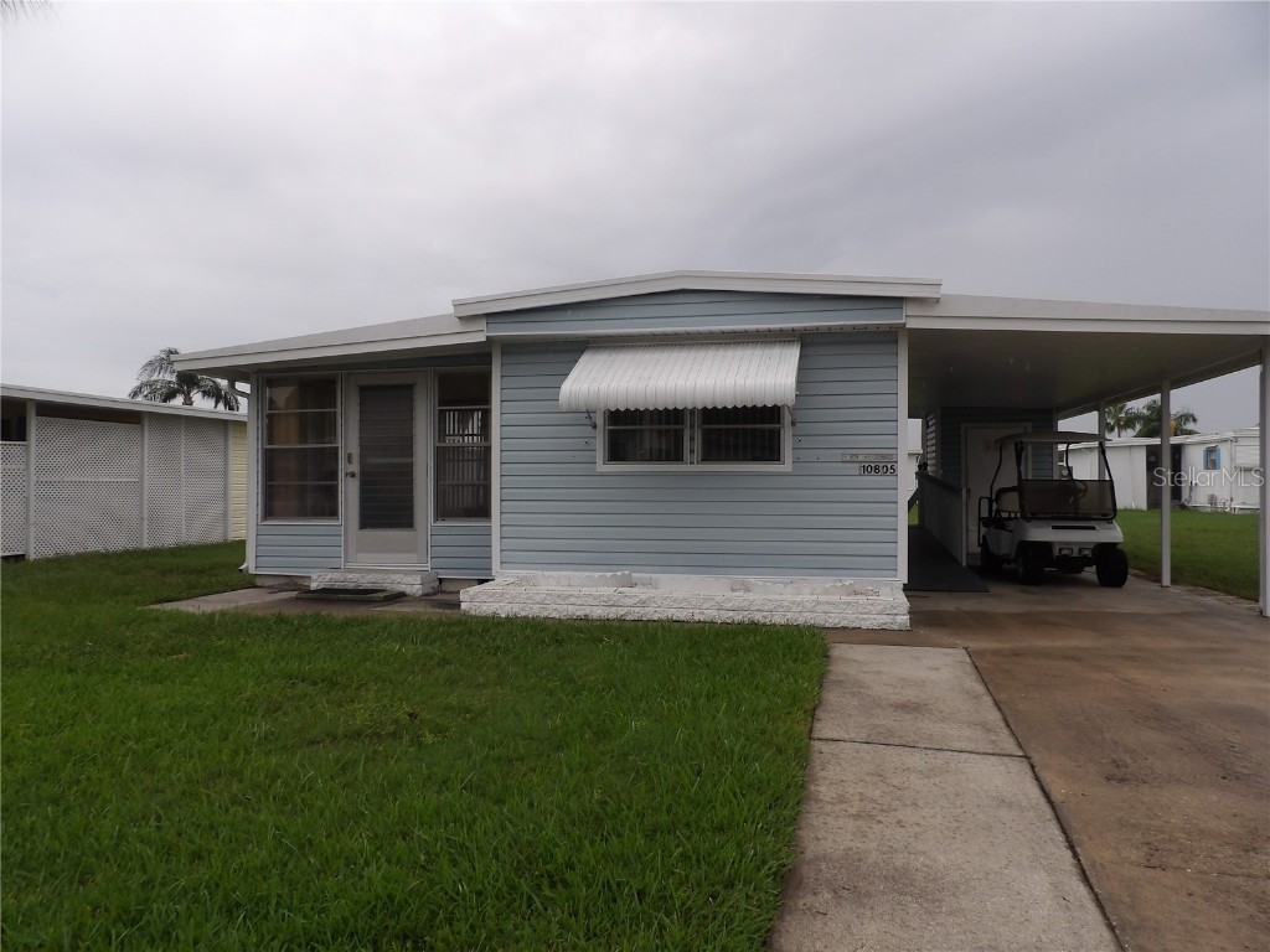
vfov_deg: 56.8
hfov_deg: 71.6
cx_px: 635
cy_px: 476
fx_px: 881
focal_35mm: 24
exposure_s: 1/730
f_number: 3.2
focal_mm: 4.3
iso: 100
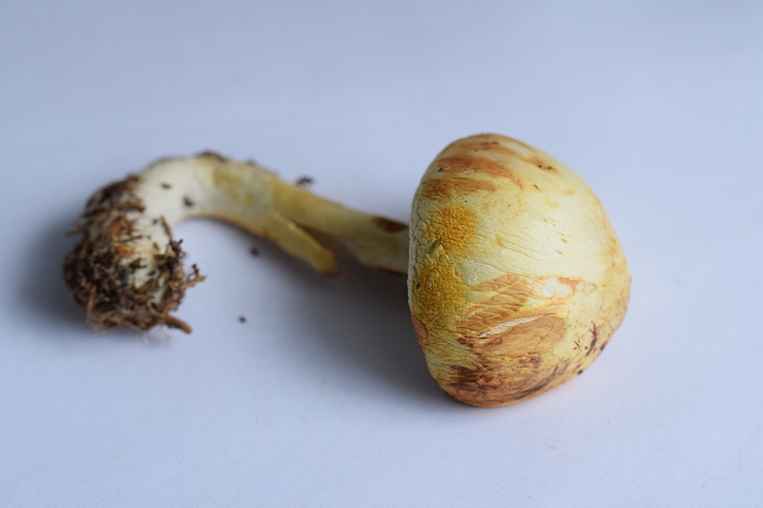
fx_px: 1907
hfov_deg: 22.6
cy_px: 254
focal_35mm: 90
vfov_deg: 15.2
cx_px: 382
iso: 400
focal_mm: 60
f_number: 8
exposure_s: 1/125
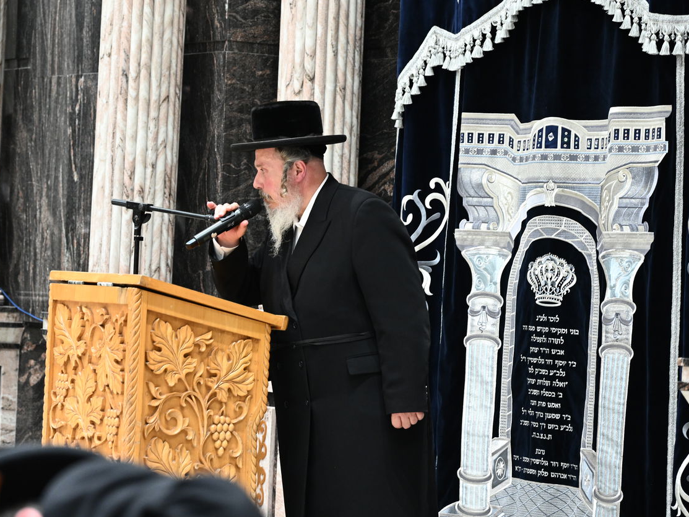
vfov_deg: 11.2
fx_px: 2648
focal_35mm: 133
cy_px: 268
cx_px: 267
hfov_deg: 14.8
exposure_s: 1/100
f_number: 4.5
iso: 3200
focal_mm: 110
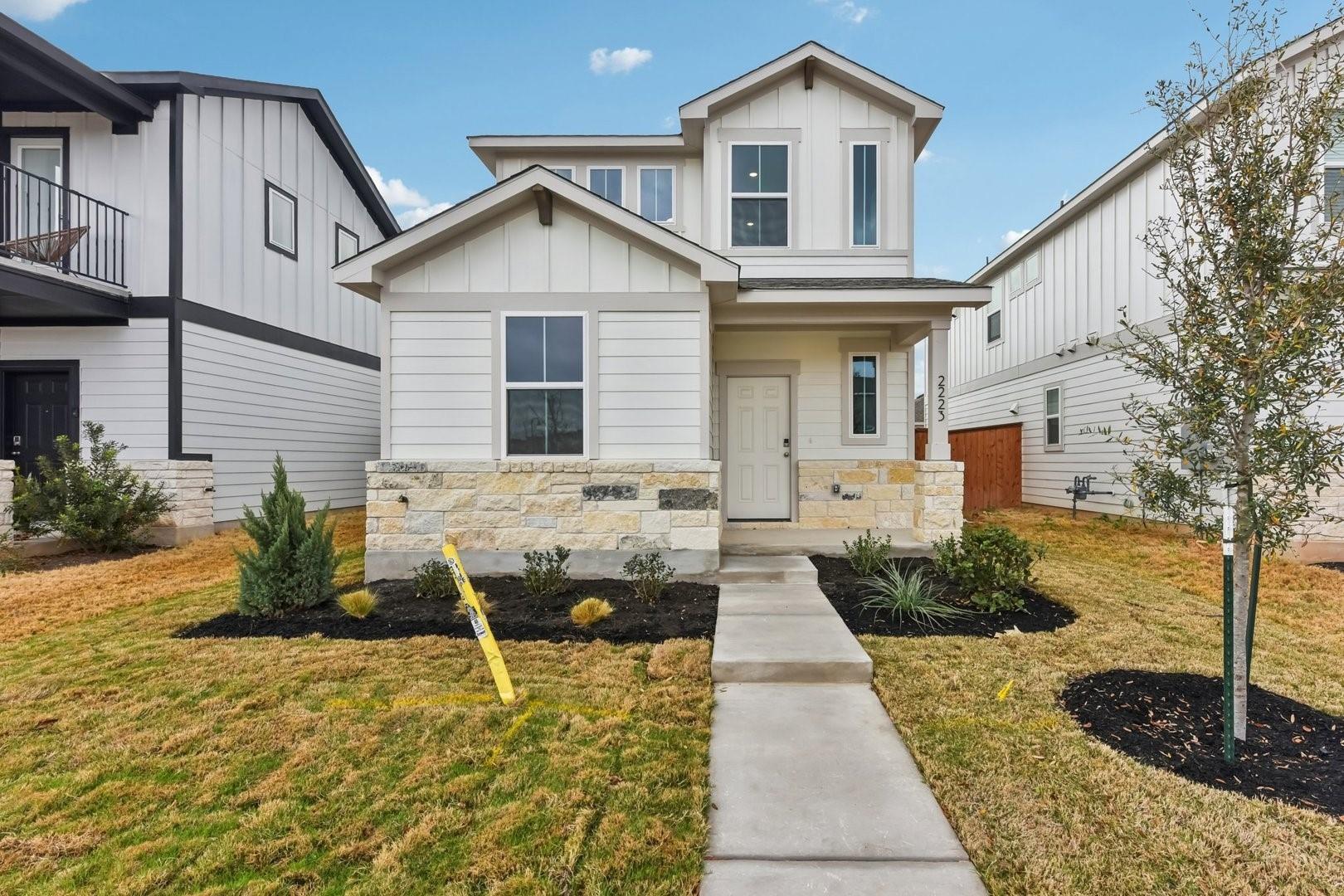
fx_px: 597
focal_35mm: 16
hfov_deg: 96.7
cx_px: 672
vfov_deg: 73.7
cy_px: 448
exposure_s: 1/160
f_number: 8
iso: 100
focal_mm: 16
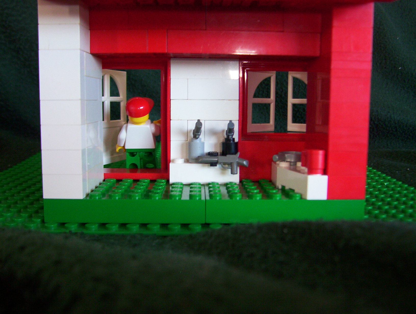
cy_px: 157
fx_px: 434
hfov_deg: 51.2
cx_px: 208
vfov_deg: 39.8
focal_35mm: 36
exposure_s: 1/30
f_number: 2.76
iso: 140
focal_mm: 5.54
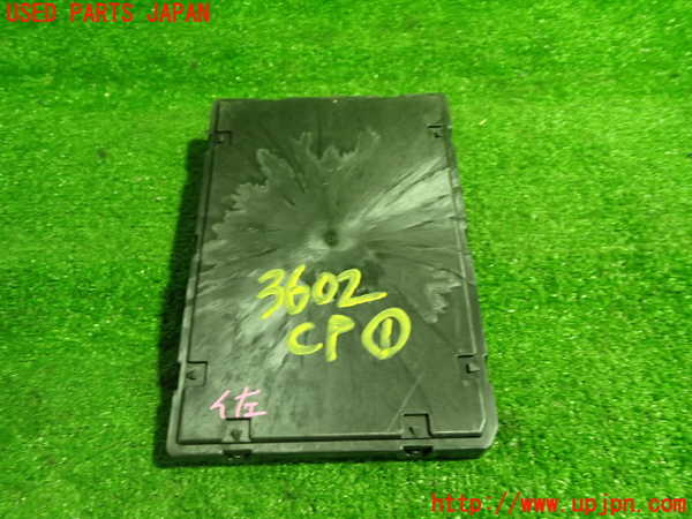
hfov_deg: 60.0
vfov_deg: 46.8
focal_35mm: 30
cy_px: 260
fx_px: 600
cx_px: 346
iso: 400
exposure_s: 1/30
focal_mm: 5.4
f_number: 2.3
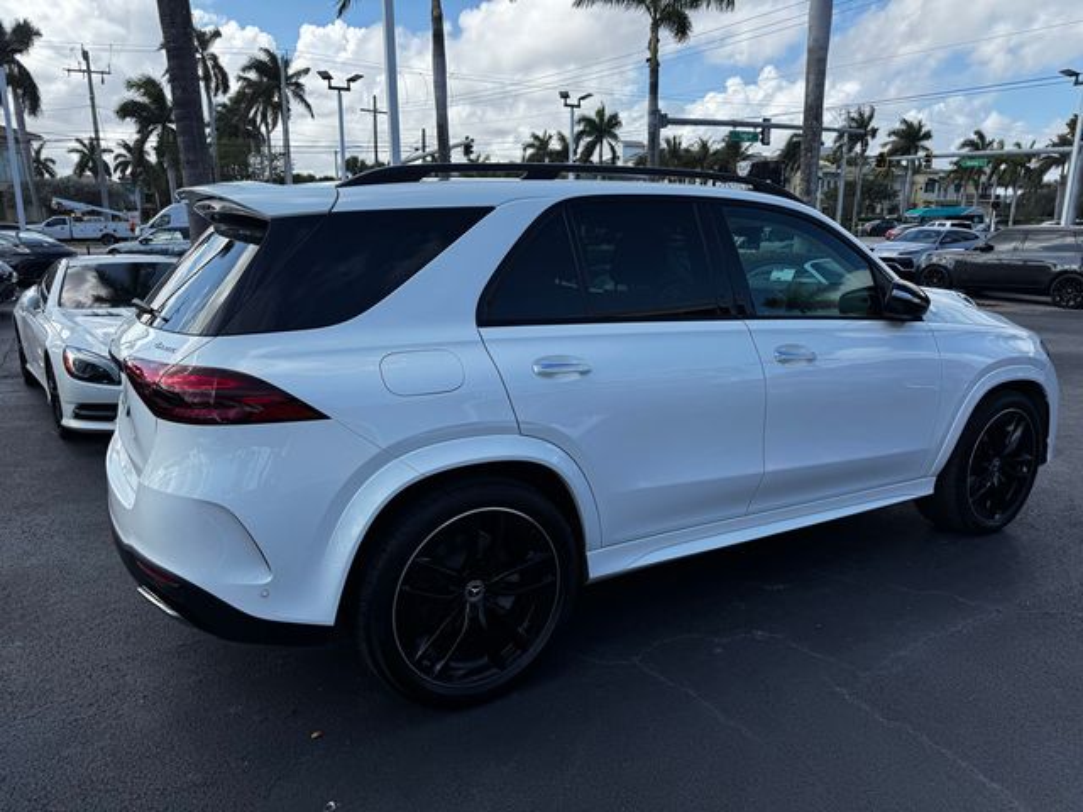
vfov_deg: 56.8
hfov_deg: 71.6
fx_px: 751
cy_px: 406
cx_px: 542
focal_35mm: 24
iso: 80
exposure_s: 1/3802
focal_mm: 6.76
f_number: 1.78
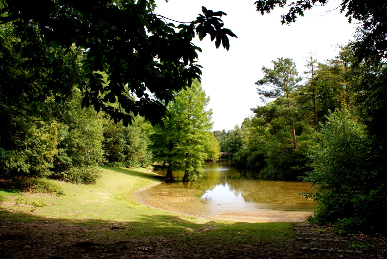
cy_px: 130
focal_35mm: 30
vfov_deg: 43.7
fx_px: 323
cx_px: 194
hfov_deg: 61.9
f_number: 10
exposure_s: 1/125
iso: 100
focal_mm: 20
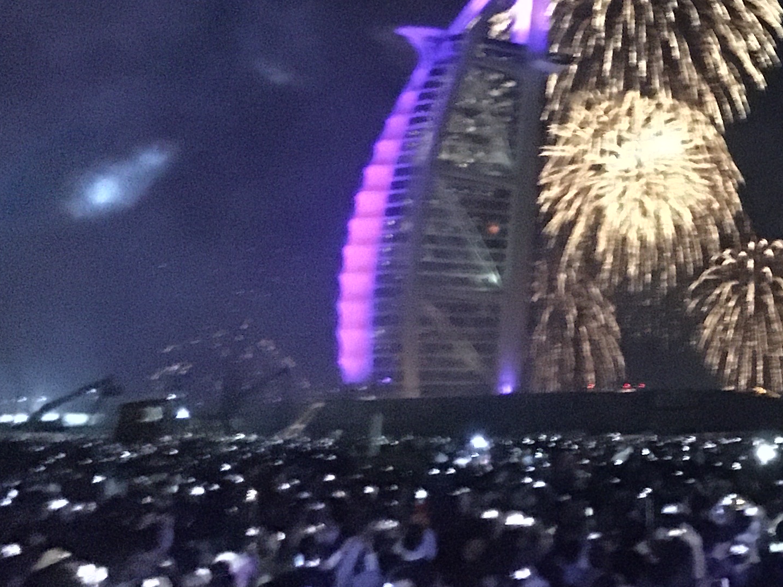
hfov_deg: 21.3
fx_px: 1832
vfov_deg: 17.5
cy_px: -82
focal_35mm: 81
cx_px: 1078
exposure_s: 1/17
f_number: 2.2
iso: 1600
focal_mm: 4.15
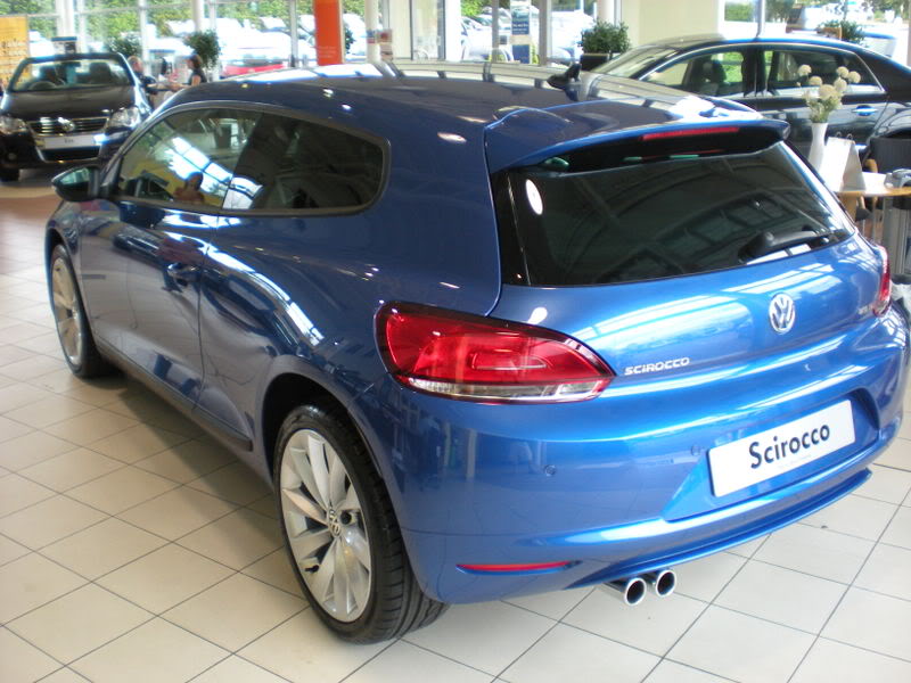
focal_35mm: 38
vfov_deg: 37.7
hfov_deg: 49.0
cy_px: 342
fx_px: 1000
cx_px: 456
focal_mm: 6.3
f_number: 3.1
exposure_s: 1/66
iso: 126
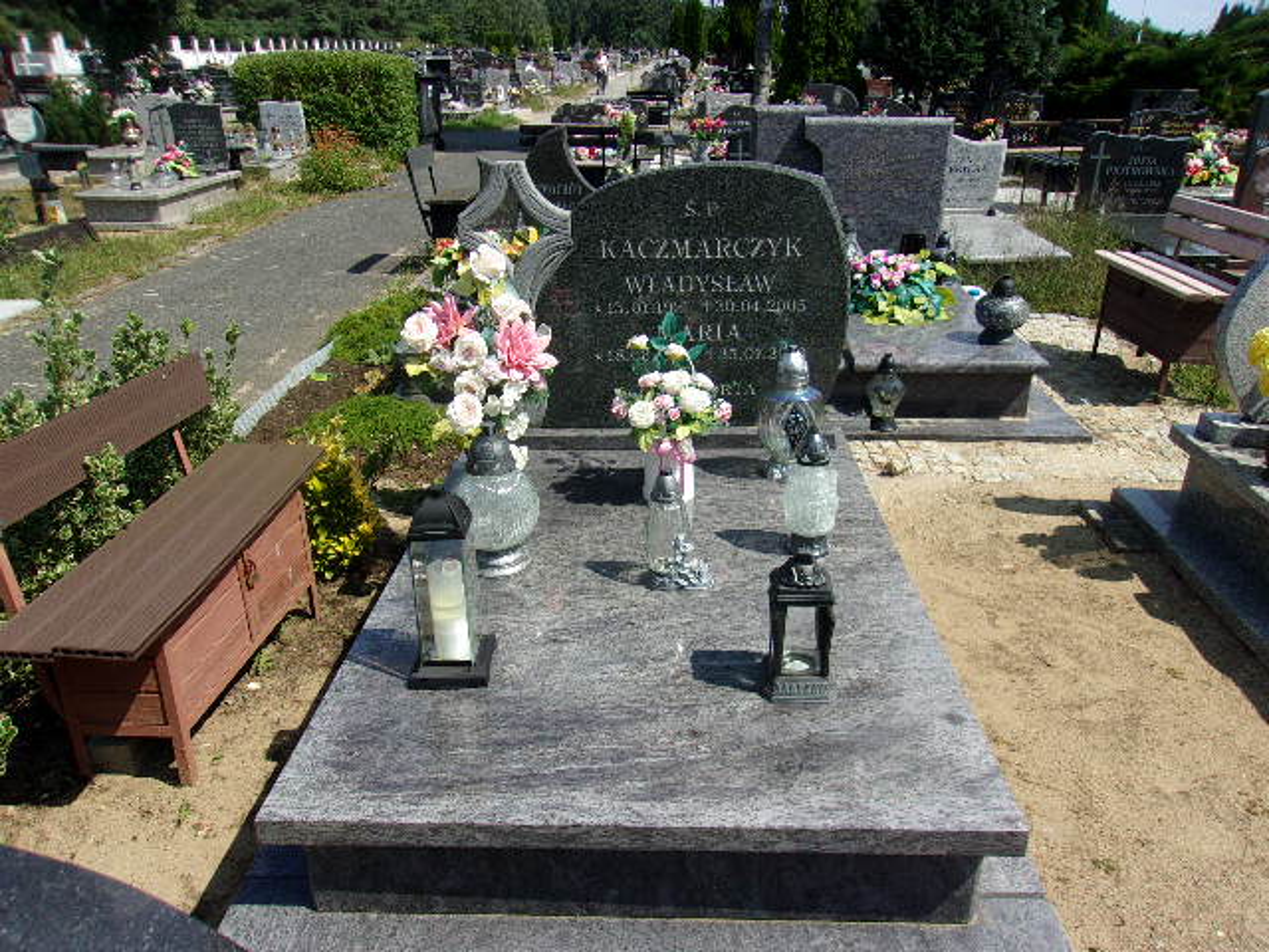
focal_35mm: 27
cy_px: 476
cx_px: 634
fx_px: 990
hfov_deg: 65.3
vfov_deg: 51.4
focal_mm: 4.9
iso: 80
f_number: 10.4
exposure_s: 1/105
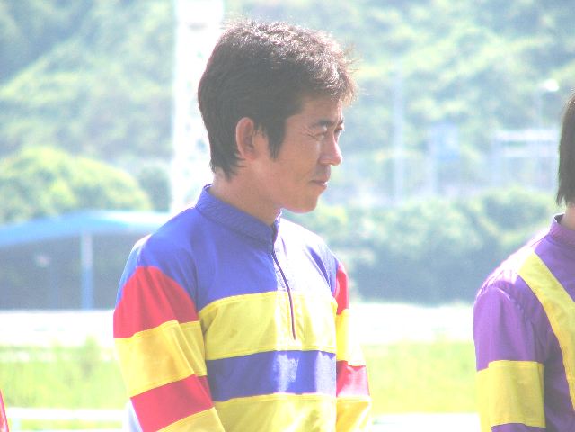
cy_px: 216
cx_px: 288
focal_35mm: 432
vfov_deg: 3.4
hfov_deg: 4.6
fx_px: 7176
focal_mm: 72
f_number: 5.6
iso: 50
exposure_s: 1/500
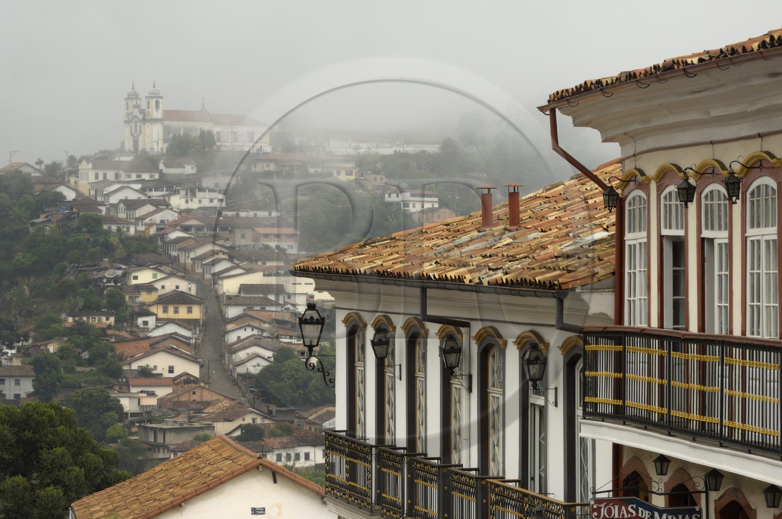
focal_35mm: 142
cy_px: 260
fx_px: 3091
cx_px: 391
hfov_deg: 14.4
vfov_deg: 9.6
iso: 100
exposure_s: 1/20
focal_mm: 95
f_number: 10
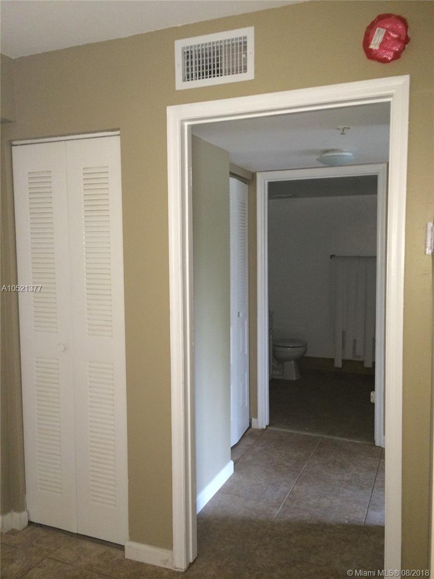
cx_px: 217
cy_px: 290
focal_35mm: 30
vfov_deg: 60.0
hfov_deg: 46.8
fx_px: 502
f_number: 2.2
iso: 200
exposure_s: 1/20
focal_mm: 4.12
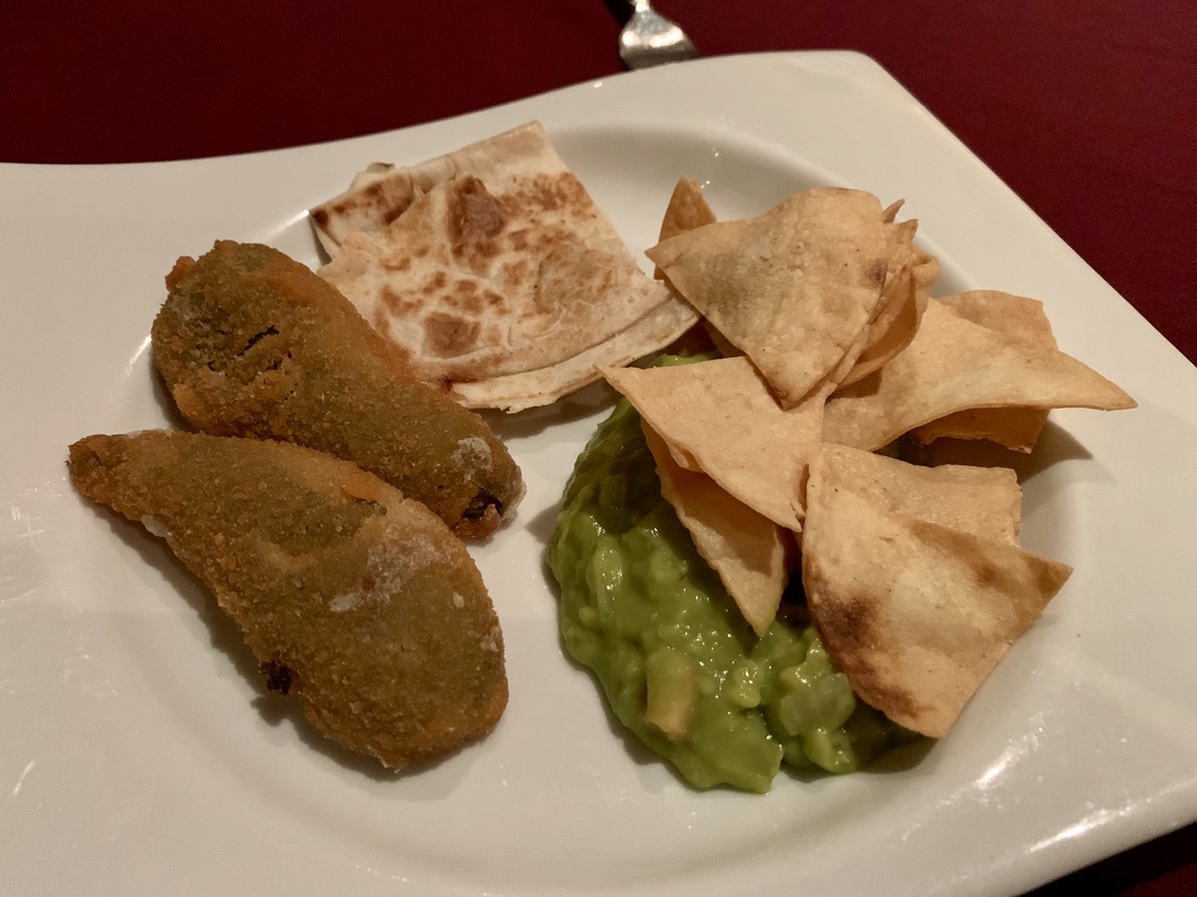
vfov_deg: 53.1
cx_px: 598
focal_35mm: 26
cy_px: 448
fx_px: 899
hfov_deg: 67.3
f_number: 1.8
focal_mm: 4.25
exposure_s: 1/24
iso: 800
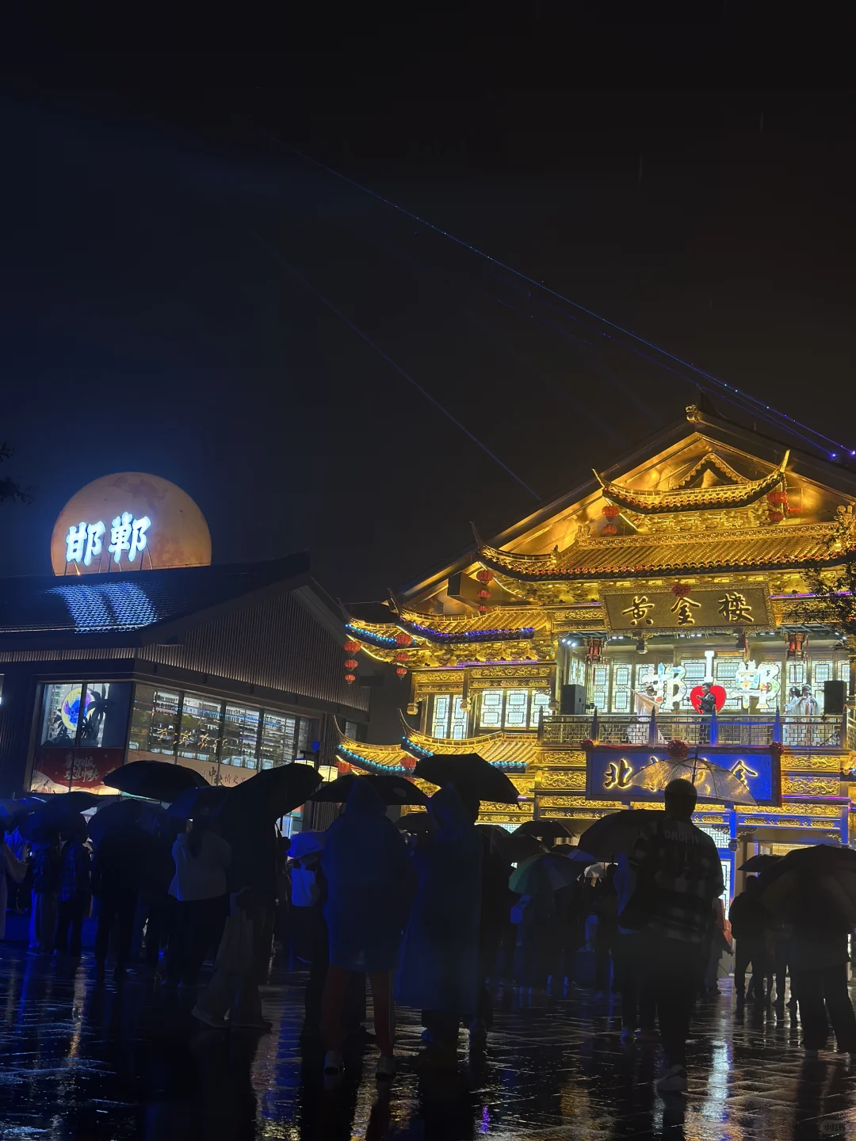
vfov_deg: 39.7
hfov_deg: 30.3
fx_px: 1583
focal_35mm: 48
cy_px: 570
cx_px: 428
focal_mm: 6.86
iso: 80
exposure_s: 1/205
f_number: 1.78
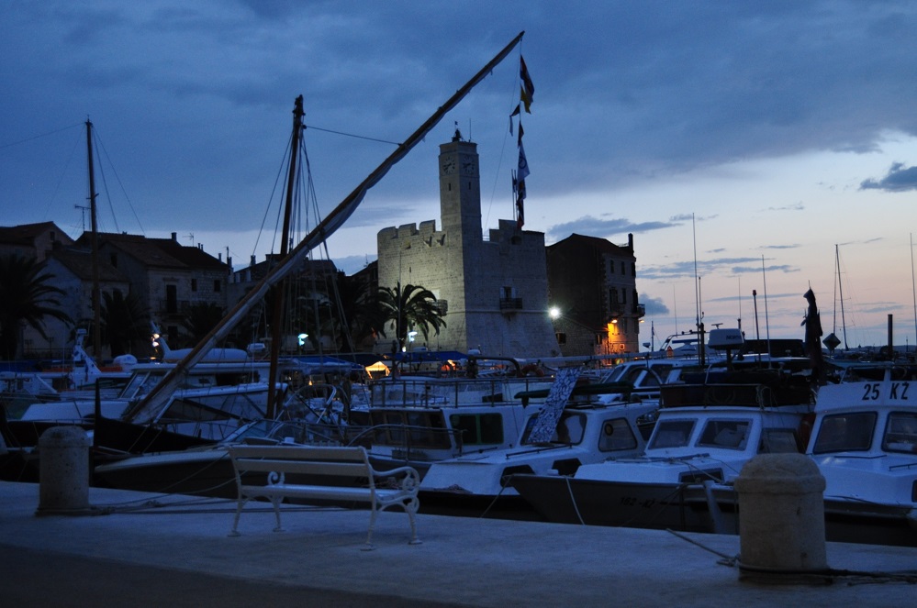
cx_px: 458
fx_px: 1297
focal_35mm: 51
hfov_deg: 38.9
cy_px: 304
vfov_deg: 26.4
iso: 900
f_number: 4.5
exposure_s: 1/30
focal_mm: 34
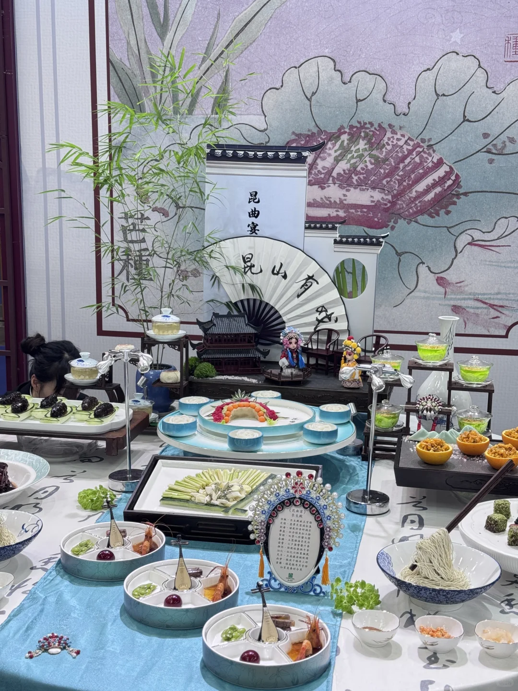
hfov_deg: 30.3
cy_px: 346
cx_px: 259
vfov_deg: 39.7
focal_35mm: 48
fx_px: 958
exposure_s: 1/100
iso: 80
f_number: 1.78
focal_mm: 6.76
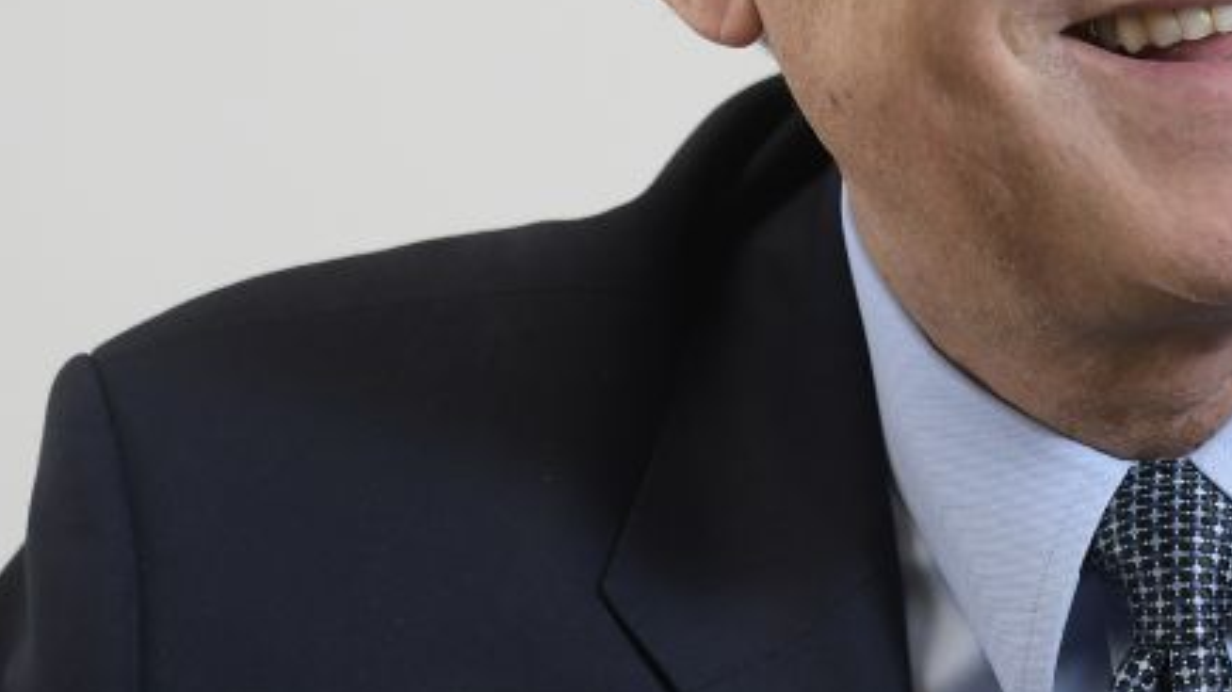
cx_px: 1037
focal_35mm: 554
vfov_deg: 2.2
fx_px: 18093
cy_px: -247
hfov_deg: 3.9
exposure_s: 1/160
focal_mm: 150
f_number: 4
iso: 500
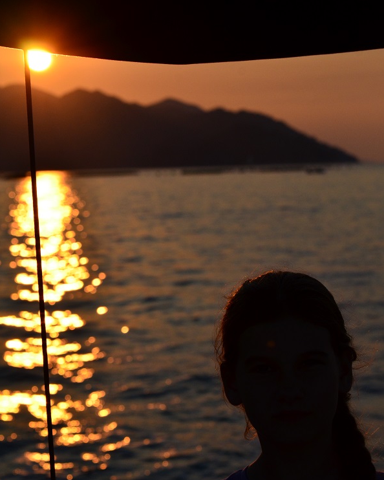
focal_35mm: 120
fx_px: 1704
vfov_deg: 16.0
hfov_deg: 12.9
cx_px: 191
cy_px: 251
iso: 640
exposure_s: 1/4000
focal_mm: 70
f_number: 8
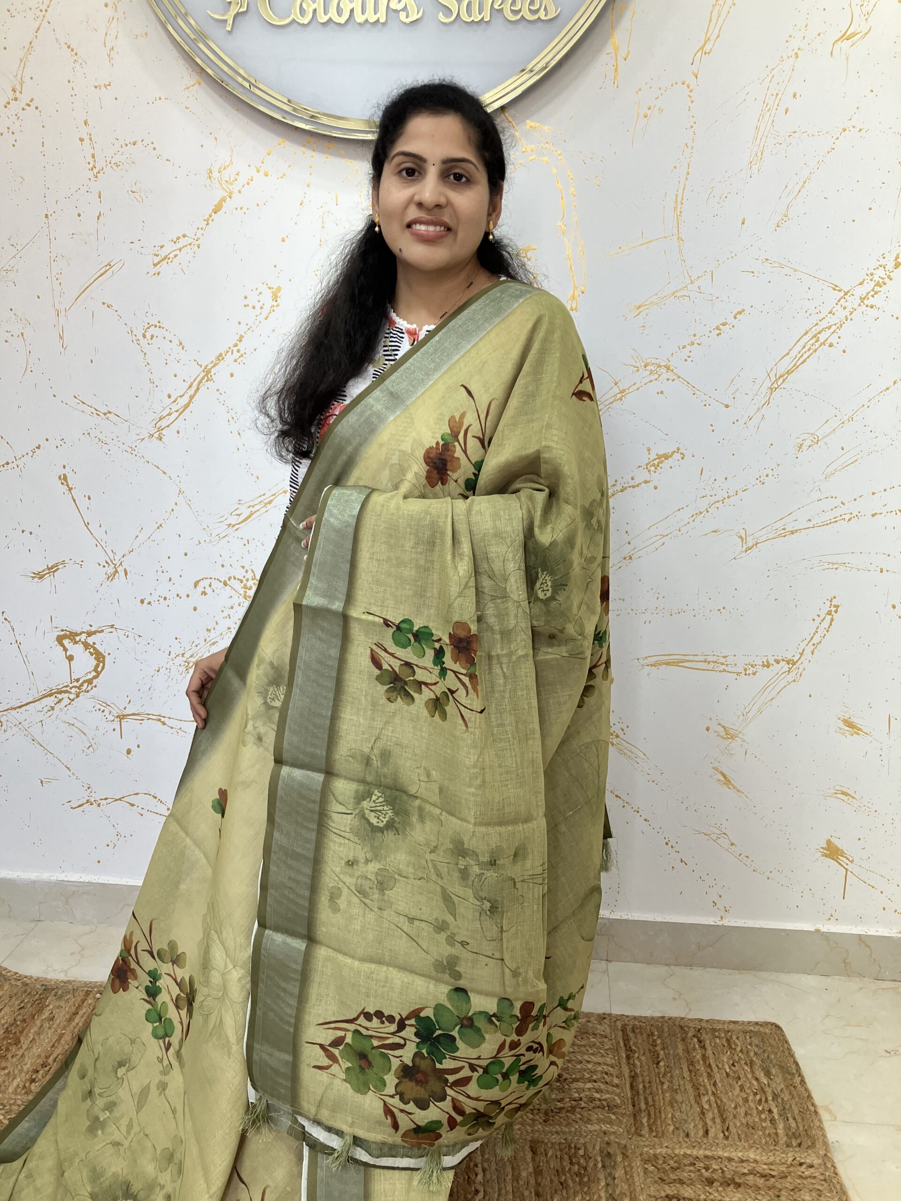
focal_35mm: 28
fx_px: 972
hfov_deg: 49.7
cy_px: 600
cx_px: 450
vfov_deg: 63.4
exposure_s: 1/100
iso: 50
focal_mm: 3.99
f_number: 1.8
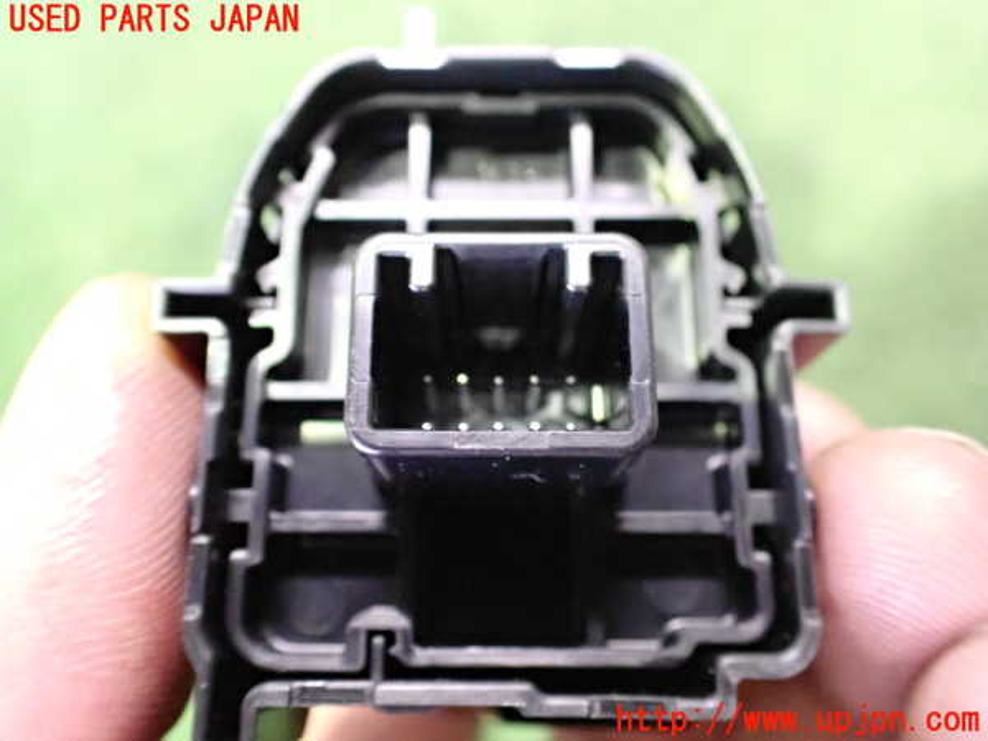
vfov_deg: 46.8
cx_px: 494
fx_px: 856
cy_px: 370
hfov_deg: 60.0
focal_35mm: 30
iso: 3200
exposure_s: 1/30
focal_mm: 5.4
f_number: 2.3
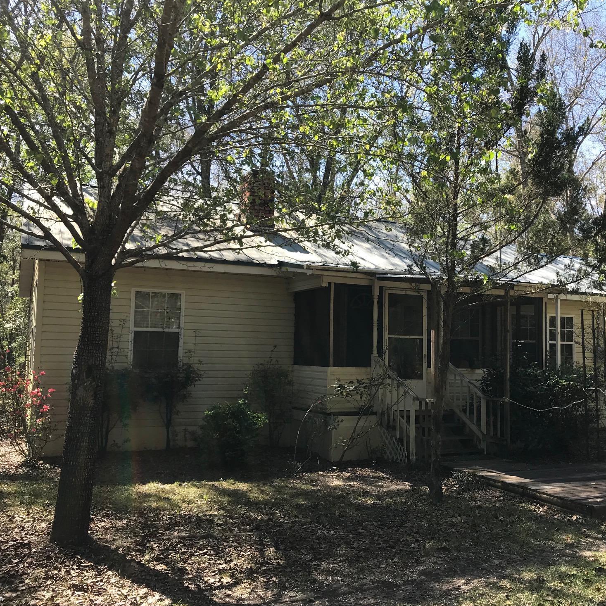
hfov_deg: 47.9
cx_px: 387
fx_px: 673
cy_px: 307
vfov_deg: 48.4
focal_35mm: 34
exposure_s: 1/689
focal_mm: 3.99
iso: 20
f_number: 1.8
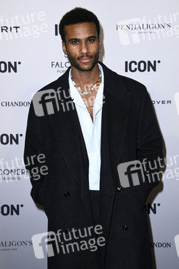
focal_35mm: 72
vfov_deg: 28.1
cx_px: 89
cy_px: 135
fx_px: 538
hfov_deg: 18.9
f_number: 5.6
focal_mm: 68
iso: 1000
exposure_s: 1/250
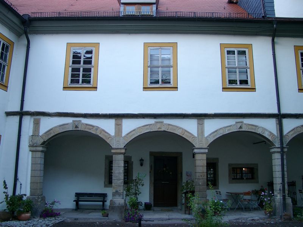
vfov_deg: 41.8
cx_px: 152
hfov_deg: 54.0
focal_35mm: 34
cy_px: 114
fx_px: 298
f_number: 2
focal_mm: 7.13
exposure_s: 1/61.9
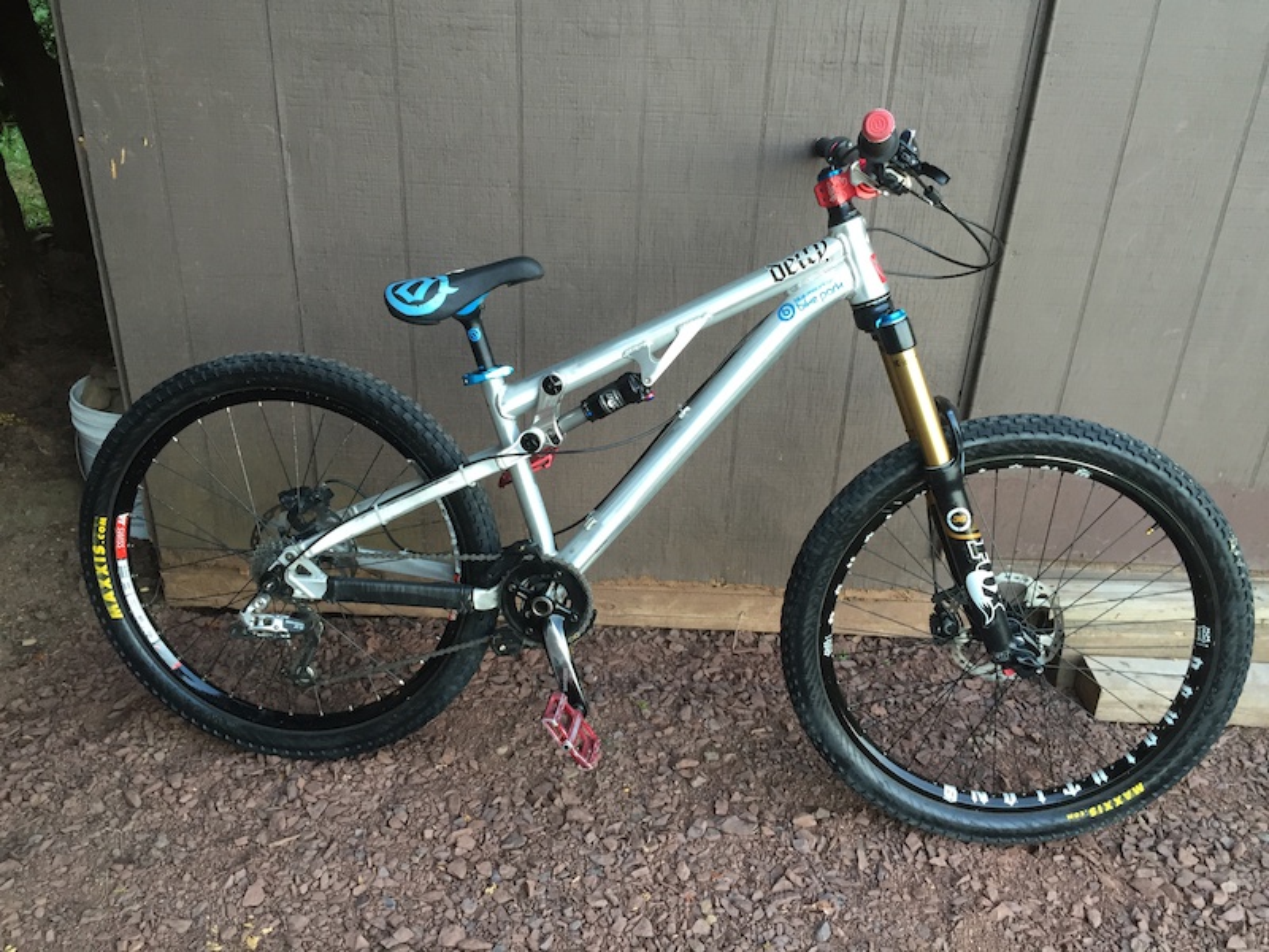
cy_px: 476
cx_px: 634
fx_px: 1063
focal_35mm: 29
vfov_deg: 48.2
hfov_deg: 61.7
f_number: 2.2
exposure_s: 1/30
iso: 64
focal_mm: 4.15
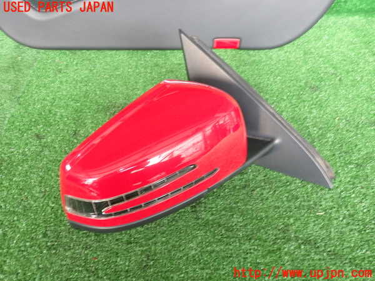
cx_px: 188
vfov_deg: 46.8
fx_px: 325
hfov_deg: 60.0
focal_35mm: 30
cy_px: 140
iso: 200
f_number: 2.3
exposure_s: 1/30
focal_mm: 5.4
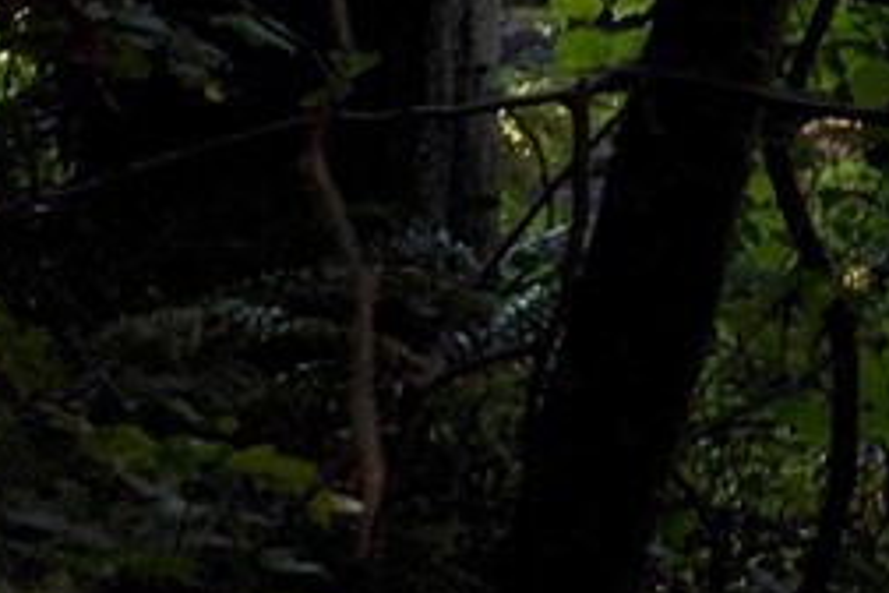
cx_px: 1588
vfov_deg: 11.3
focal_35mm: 110
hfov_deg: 15.9
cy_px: -572
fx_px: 2716
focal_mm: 4.25
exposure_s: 1/626
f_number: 1.8
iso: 32
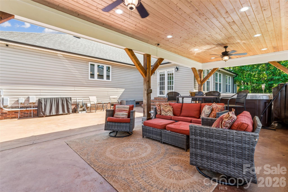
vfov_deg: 71.1
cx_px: 144
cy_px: 96
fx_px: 134
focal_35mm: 17
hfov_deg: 94.0
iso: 100
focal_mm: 16.8
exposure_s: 1/3.33
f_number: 22
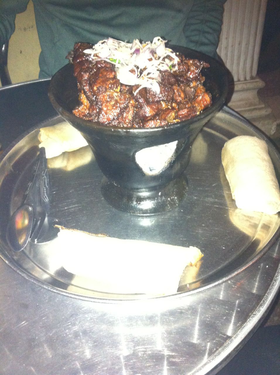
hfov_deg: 40.6
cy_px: 188
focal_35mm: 35
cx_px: 140
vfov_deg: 52.7
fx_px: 378
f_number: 2.8
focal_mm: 3.85
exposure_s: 1/15
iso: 400
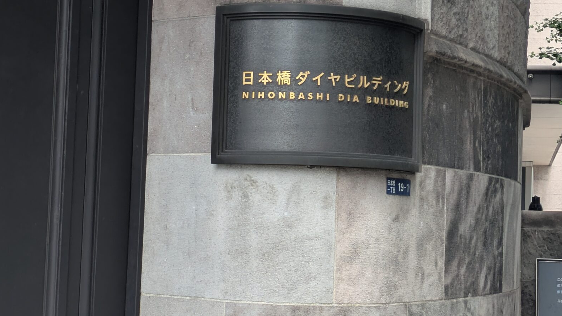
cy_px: 91
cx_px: 304
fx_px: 1341
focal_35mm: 90
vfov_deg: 13.4
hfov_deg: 23.7
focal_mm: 5.43
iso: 42
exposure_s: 1/306
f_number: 1.89
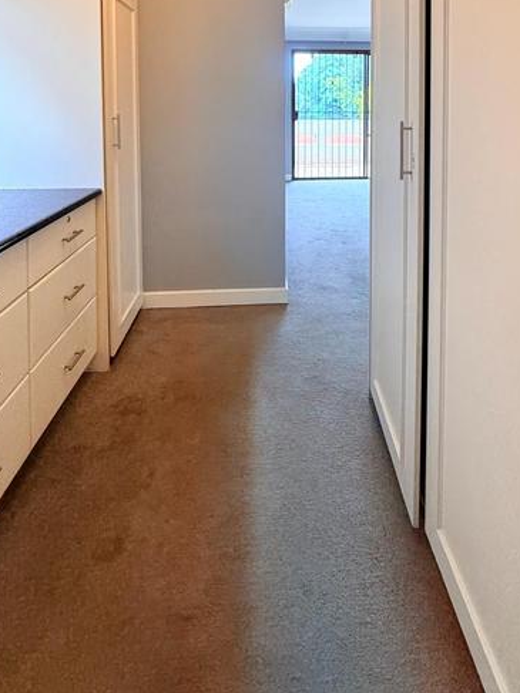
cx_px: 295
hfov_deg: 58.6
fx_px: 461
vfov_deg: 66.3
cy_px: 127
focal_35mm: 23
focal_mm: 2.22
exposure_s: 1/100
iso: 125
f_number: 2.2
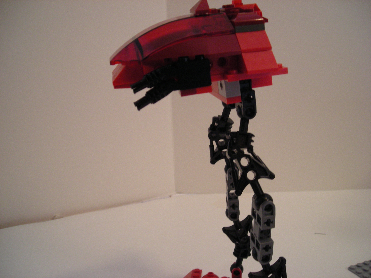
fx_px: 407
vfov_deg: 37.7
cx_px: 186
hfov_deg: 49.0
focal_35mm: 38
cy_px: 139
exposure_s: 1/17.6
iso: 200
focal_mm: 6.3
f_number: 3.2
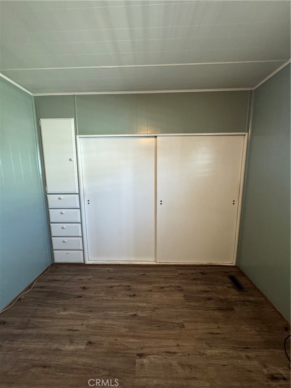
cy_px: 194
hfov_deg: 85.7
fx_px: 157
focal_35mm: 14
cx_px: 146
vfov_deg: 102.1
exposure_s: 1/60
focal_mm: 2.22
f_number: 2.2
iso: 250
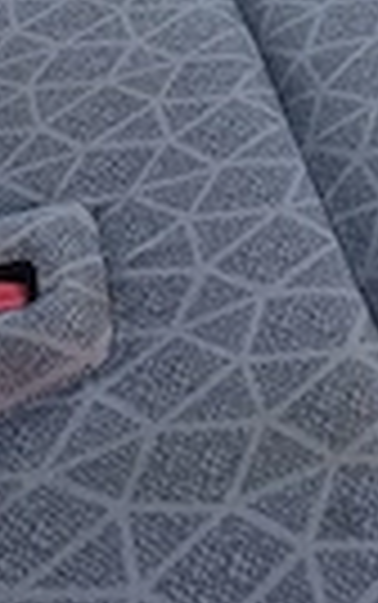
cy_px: -266
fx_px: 1250
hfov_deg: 15.6
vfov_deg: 22.8
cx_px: 598
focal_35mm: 76
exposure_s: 1/137
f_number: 1.8
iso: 50
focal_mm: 6.7
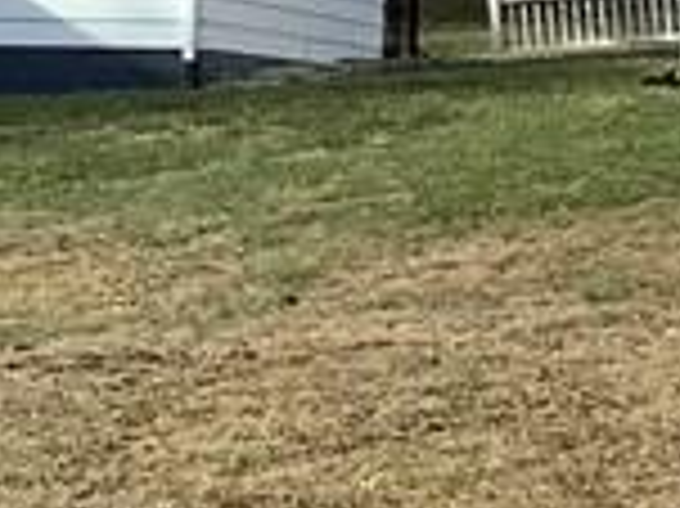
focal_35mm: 210
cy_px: 130
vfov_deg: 7.1
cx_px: -369
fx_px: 4122
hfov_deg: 9.2
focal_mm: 3.3
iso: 25
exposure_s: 1/1314
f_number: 2.4
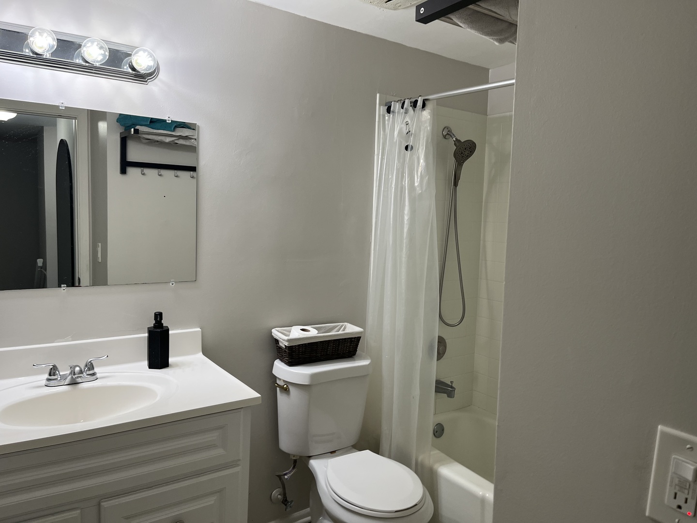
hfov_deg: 67.3
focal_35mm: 26
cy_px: 262
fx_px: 524
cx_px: 348
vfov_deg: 53.1
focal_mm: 5.1
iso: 64
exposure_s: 1/60
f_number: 1.6
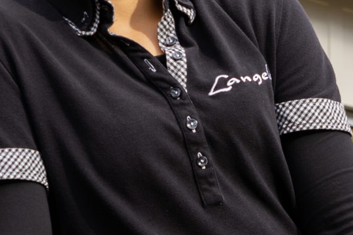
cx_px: 178
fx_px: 1765
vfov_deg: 7.6
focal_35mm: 180
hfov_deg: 11.4
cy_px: 212
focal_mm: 38
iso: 100
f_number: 5.6
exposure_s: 1/125
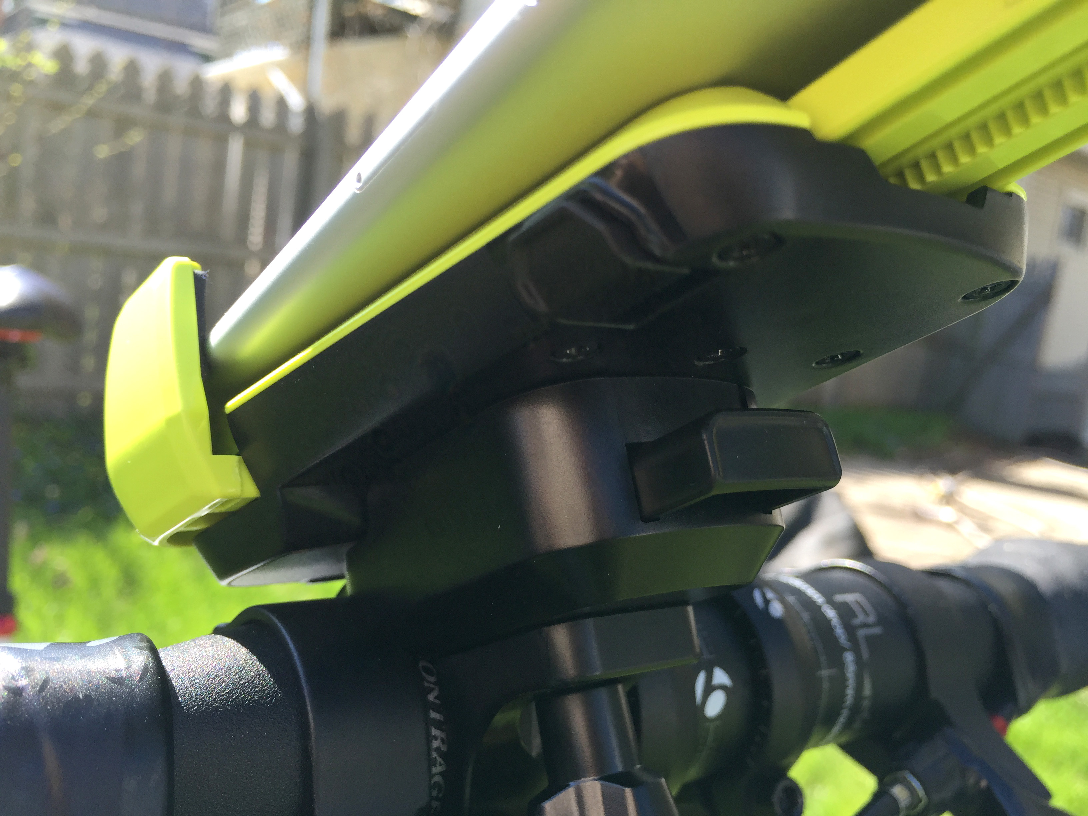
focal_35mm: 29
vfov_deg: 48.2
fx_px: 911
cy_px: 408
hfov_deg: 61.7
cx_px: 544
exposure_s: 1/373
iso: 32
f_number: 2.2
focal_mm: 4.15
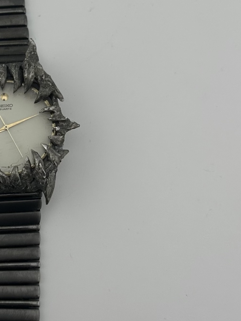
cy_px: 134
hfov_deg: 20.1
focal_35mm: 72
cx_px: 25
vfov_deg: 27.0
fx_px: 668
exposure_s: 1/4762
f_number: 1.78
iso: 80
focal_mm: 6.86
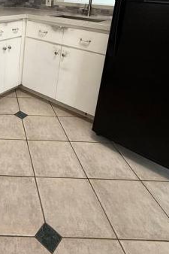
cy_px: 38
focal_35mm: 31
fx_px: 218
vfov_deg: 54.6
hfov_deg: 36.8
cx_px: -9
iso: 250
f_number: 2.2
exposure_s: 1/120
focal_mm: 2.22
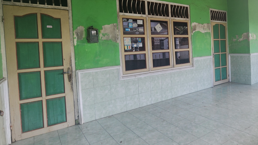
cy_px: 50
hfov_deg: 76.4
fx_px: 157
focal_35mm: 23
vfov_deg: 48.8
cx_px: 170
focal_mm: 2.2
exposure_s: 1/122
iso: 50
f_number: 2.2
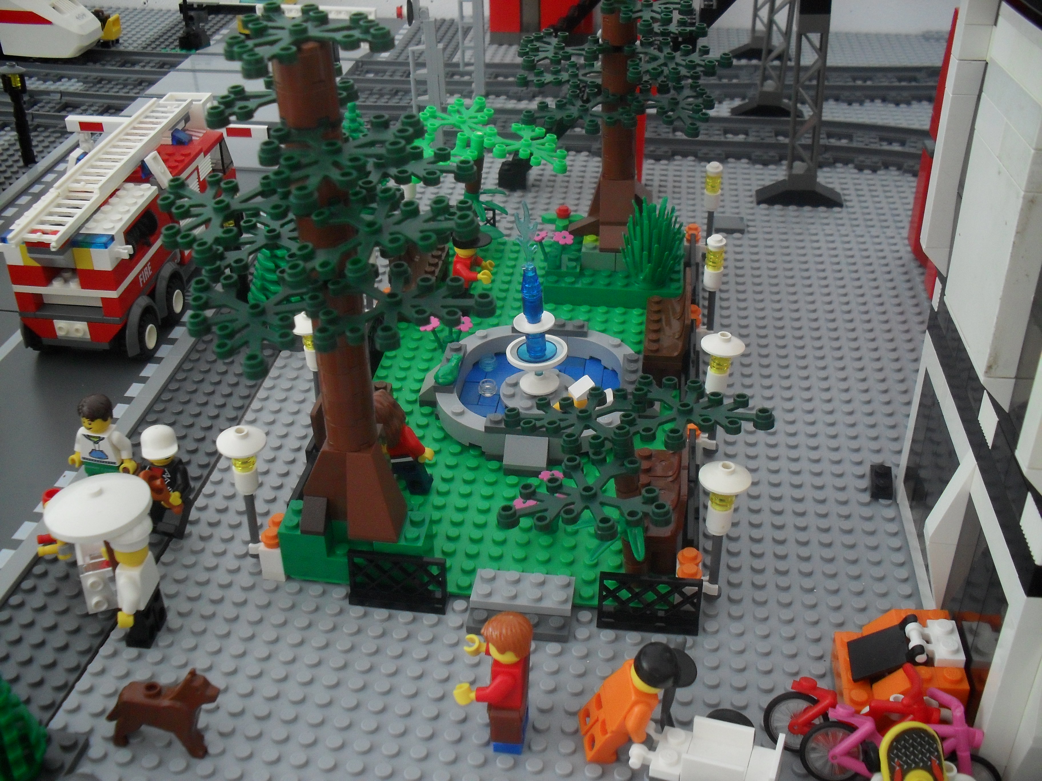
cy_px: 390
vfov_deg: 40.7
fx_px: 1054
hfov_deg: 52.6
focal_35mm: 35
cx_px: 521
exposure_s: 1/2
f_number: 3.2
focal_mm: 6.3
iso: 200
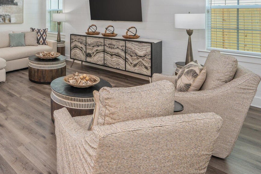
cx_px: 52
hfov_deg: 61.8
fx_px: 196
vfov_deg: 43.9
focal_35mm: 27
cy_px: 19
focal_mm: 15
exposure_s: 1/30
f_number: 9
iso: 320
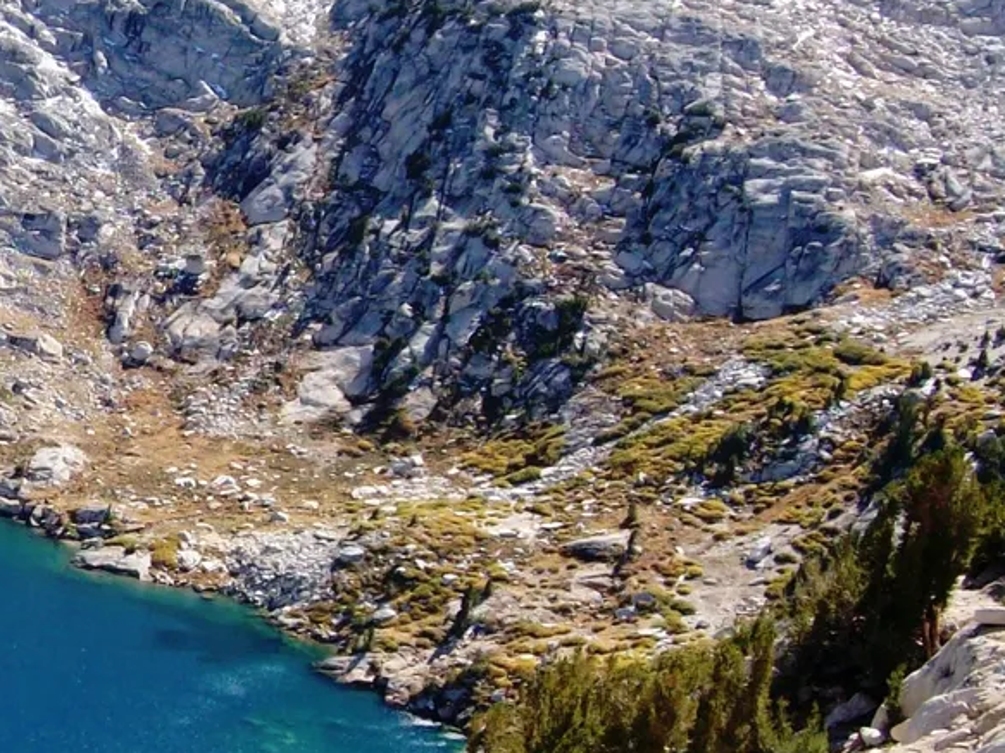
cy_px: 350
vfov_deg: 16.6
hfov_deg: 20.9
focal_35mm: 89
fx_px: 2583
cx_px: -111
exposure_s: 1/282
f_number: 4.8
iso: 80
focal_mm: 6
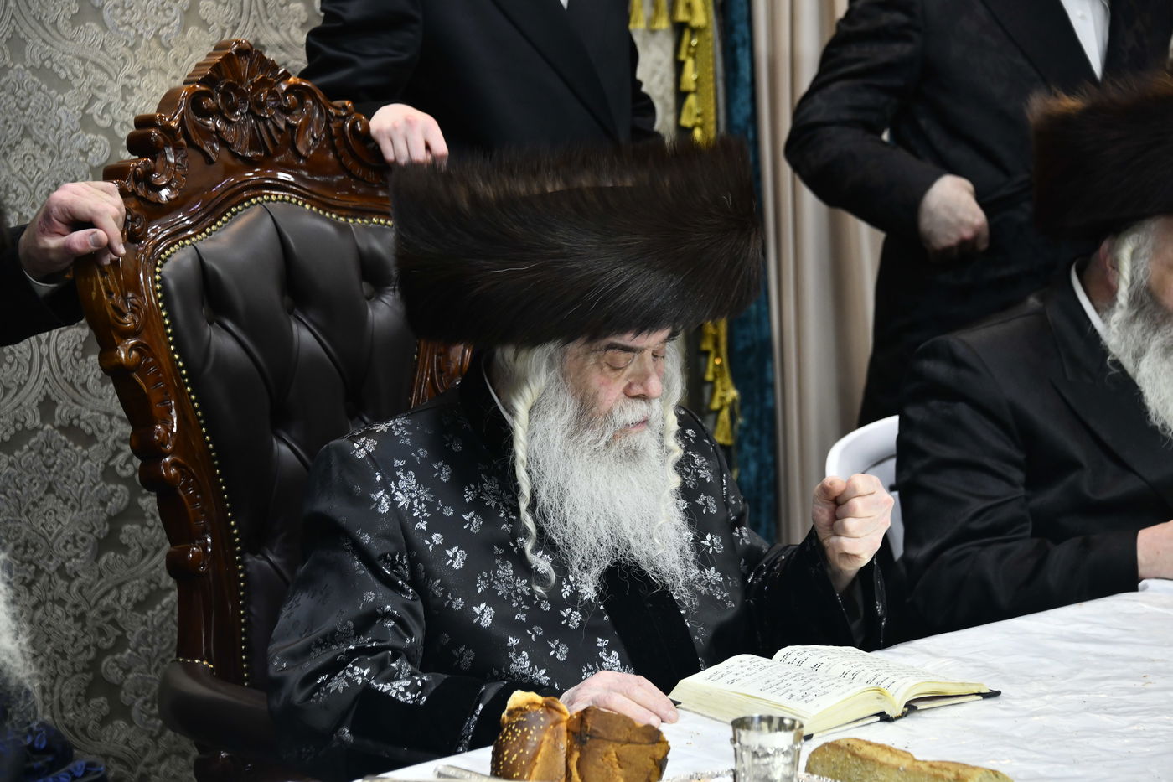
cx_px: 586
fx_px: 3974
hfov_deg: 16.8
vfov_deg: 11.2
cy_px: 391
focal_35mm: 122
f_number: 5.6
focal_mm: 122
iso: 800
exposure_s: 1/200
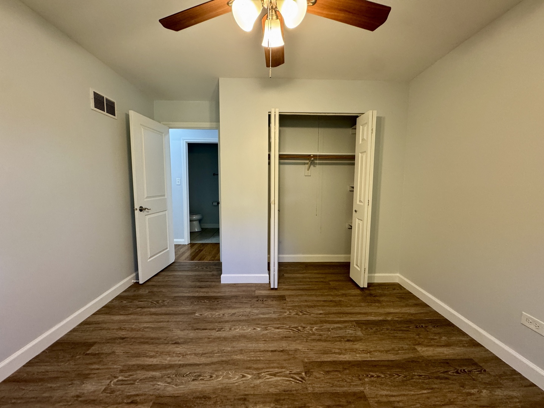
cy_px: 204
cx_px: 272
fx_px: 220
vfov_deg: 85.7
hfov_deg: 102.1
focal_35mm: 14
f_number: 2.2
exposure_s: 1/60
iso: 250
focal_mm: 2.22
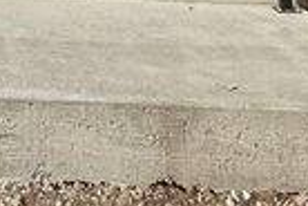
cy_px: -566
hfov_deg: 17.9
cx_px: -74
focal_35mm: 108
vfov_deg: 8.4
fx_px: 924
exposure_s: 1/1285
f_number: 2.2
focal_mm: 2.22
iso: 50
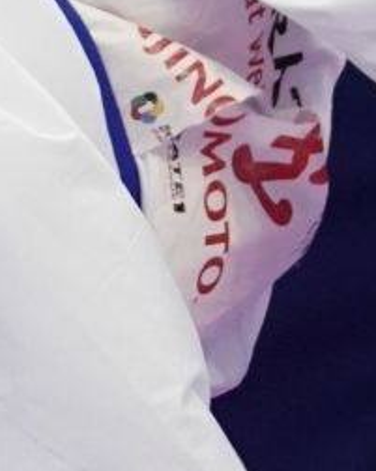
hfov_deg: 0.9
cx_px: -509
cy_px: -351
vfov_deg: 1.1
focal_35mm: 1739
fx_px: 24234
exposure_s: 1/1000
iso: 3200
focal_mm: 173
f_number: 2.8
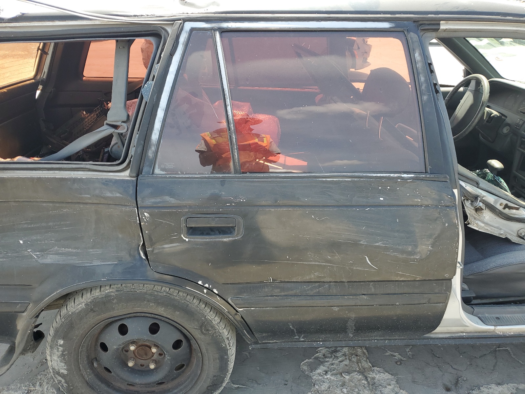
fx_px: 394
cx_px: 262
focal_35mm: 26
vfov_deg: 53.1
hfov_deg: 67.3
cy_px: 197
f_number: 1.5
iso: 50
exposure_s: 1/625
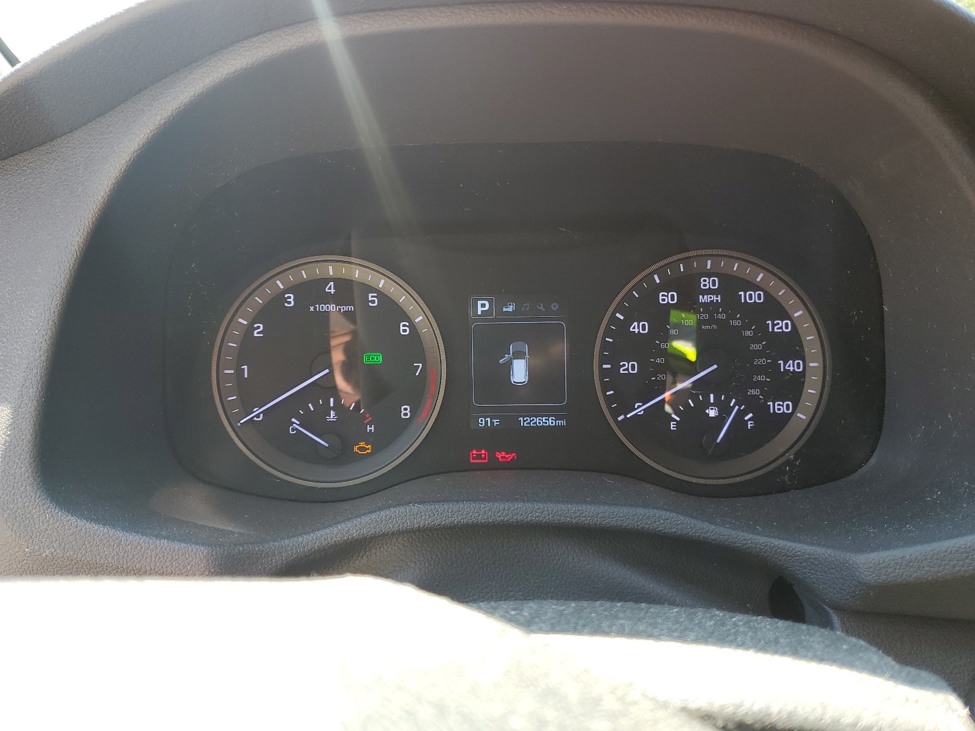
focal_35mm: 26
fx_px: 732
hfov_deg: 67.3
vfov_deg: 53.1
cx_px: 488
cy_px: 366
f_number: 1.5
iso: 50
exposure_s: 1/145
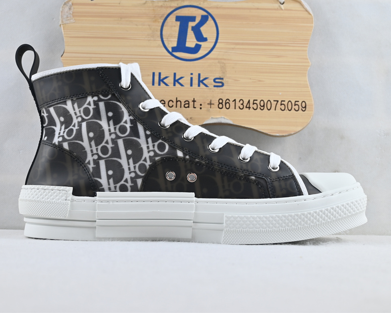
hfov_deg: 40.4
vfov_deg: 32.8
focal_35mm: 46
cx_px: 196
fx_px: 531
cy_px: 153
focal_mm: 26.5
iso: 100
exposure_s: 1/50
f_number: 4.5
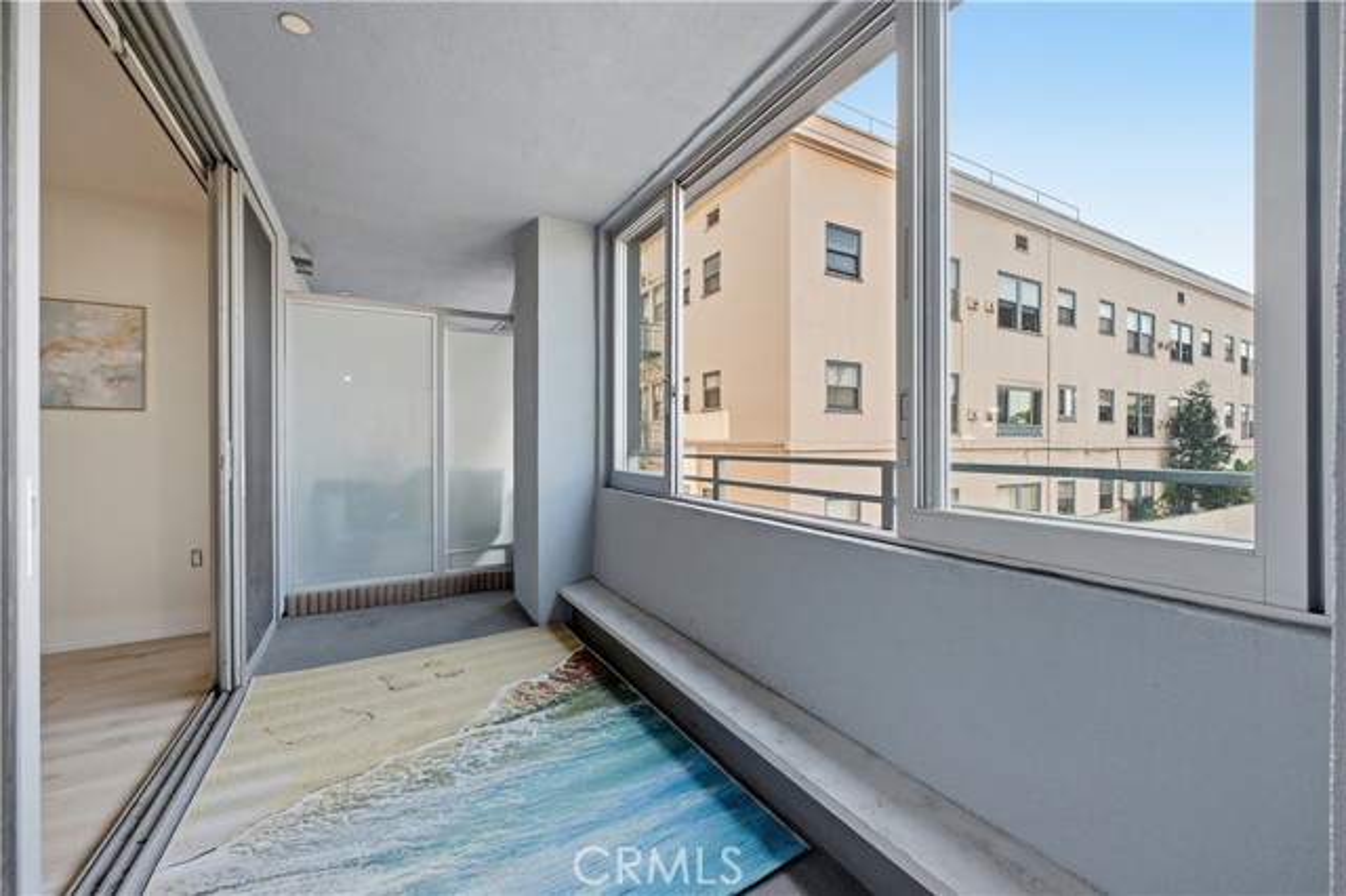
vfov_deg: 81.1
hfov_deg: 104.3
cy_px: 448
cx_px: 673
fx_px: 523
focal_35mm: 14
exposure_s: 1/4000
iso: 2500
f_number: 9
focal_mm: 14
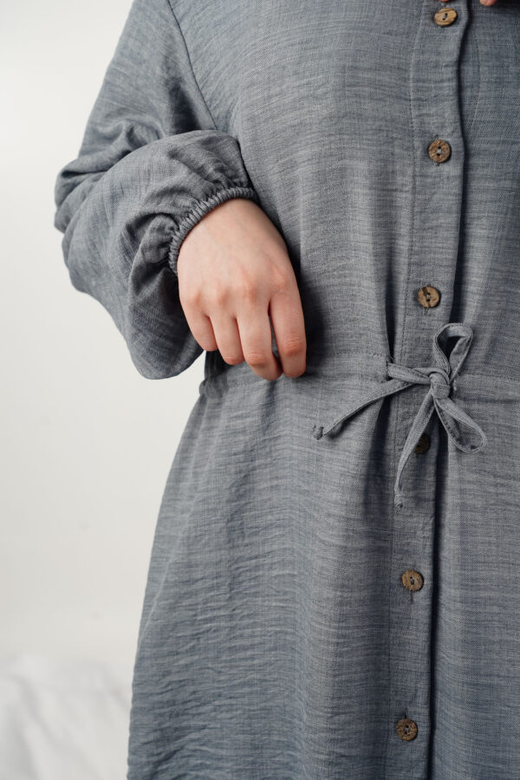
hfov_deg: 23.0
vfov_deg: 33.9
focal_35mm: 59
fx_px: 1278
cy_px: 390
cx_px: 260
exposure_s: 1/100
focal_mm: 59
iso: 400
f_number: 6.3
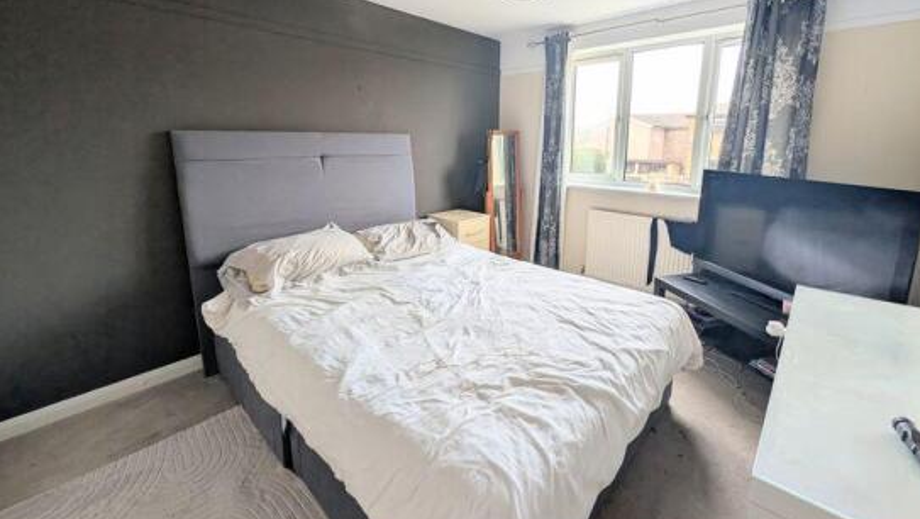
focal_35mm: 14
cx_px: 479
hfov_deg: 106.7
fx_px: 342
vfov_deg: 73.4
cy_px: 201
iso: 68
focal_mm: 2.02
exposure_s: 1/86.6
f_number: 1.7
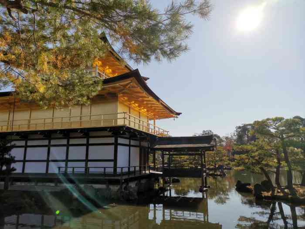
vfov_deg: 53.1
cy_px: 114
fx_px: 229
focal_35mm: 26
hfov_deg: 67.3
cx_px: 152
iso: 50
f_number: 1.8
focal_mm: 4.75
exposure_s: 1/3333
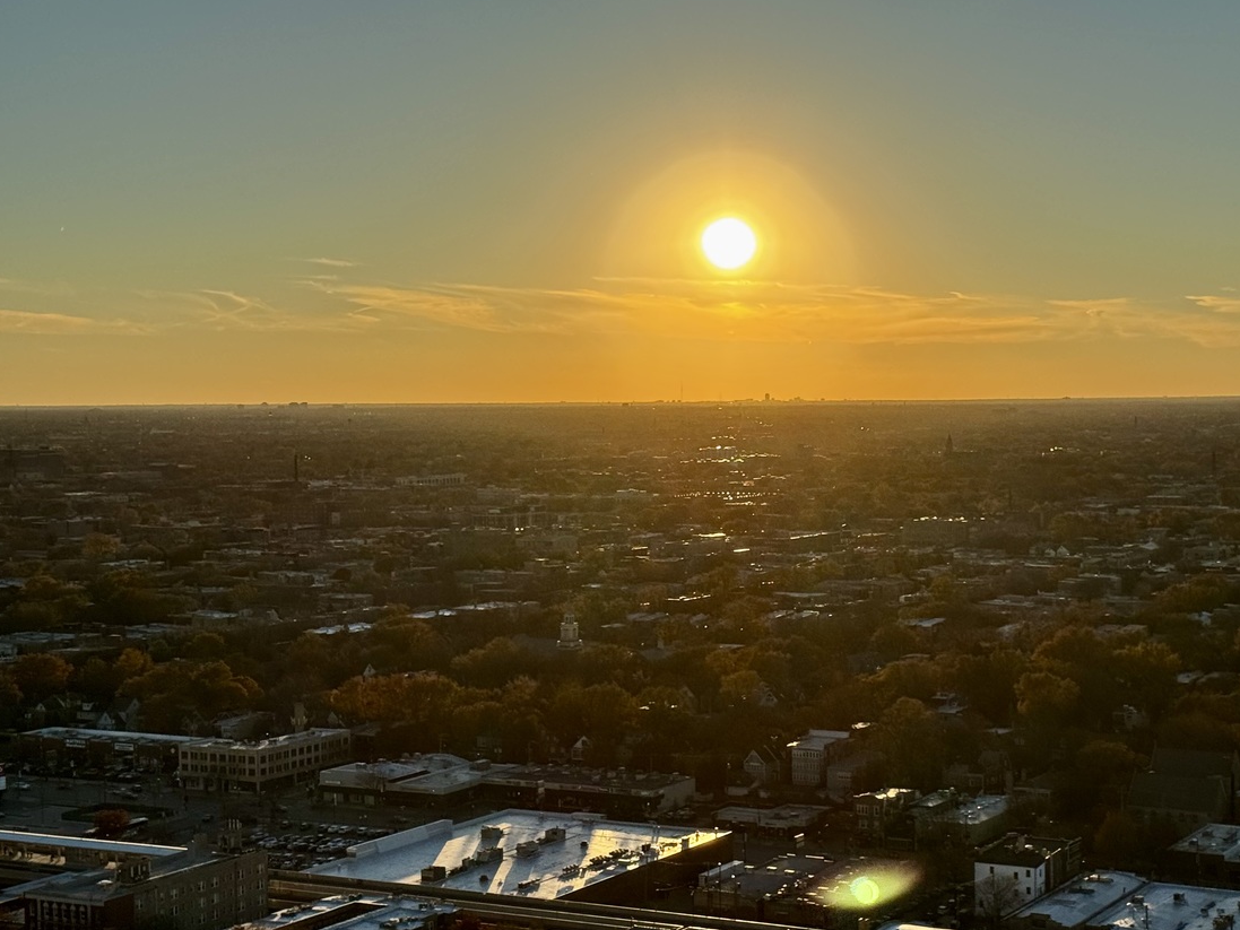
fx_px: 2257
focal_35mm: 63
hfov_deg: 30.5
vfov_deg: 23.3
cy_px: 548
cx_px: 800
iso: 80
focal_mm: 6.76
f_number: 1.78
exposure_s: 1/10526
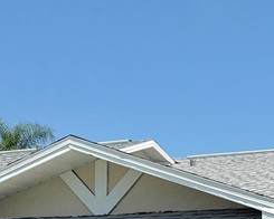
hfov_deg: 19.1
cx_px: 267
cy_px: 231
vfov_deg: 15.4
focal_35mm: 98
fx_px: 795
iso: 80
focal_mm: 6.76
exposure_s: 1/6711
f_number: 1.78
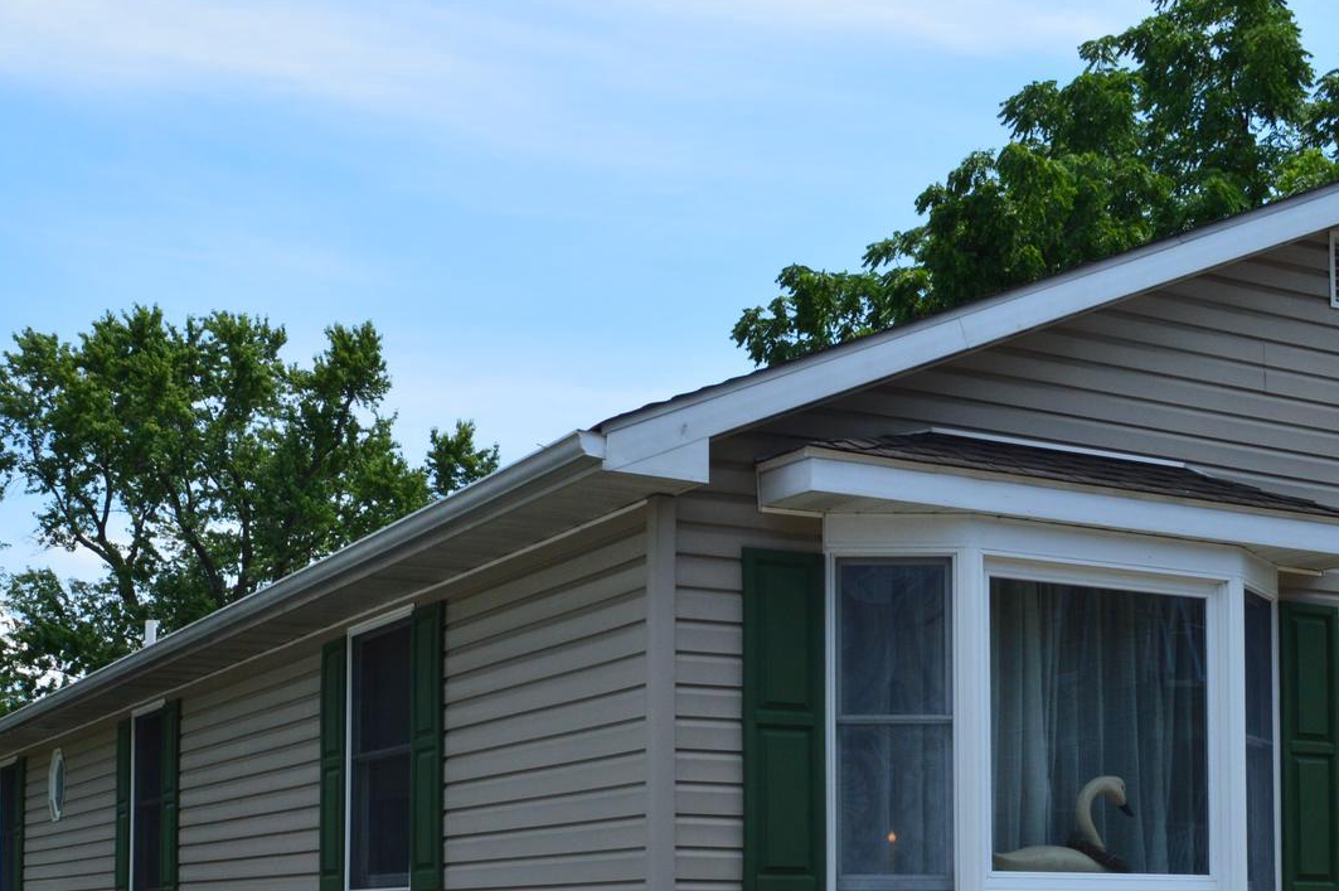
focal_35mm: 52
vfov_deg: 25.0
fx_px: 1933
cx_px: 652
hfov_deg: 38.2
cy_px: 841
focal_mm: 18
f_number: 11
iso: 400
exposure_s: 1/400
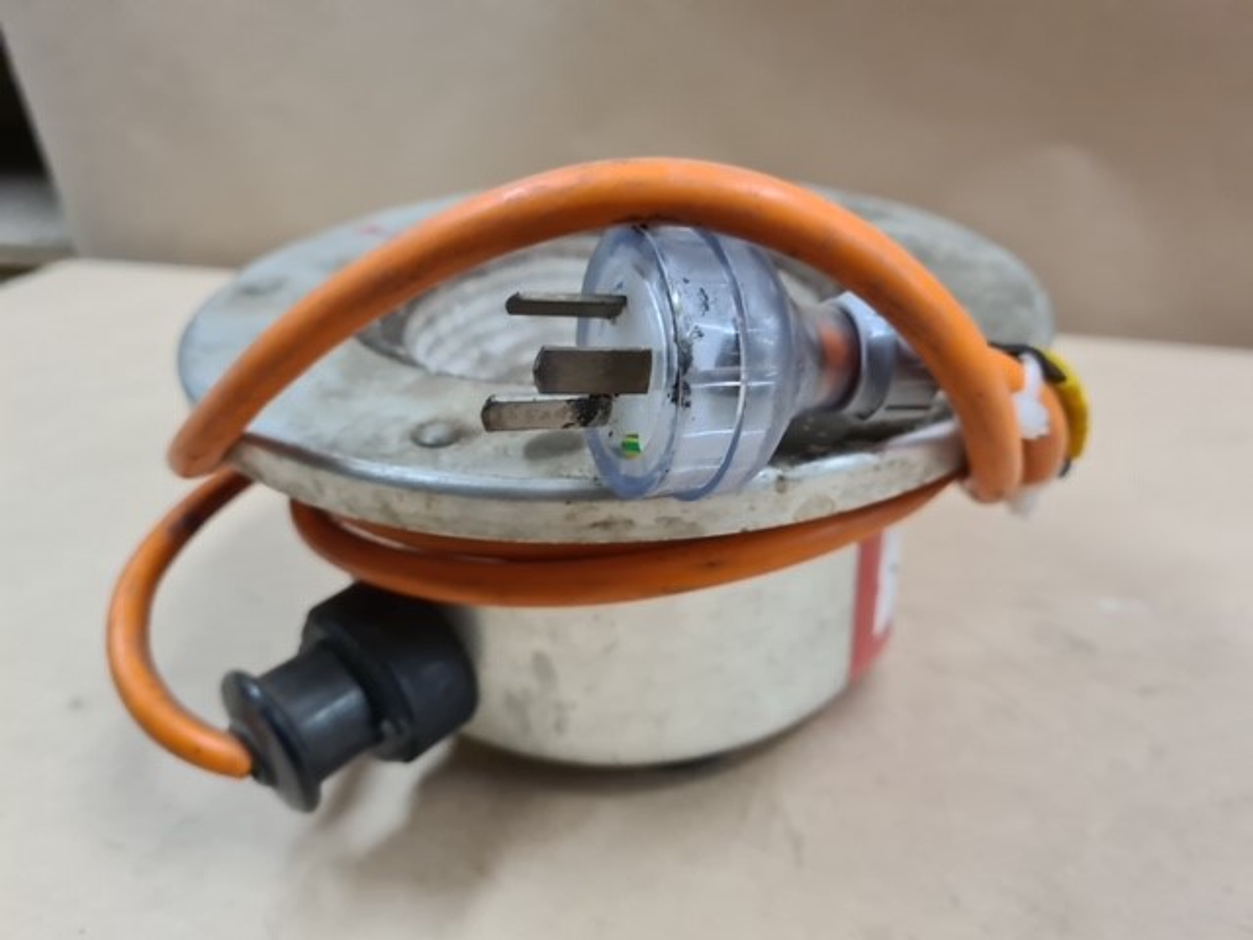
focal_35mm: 26
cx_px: 626
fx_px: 941
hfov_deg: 67.3
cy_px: 470
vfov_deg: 53.1
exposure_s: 1/50
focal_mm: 5.4
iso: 500
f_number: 1.8
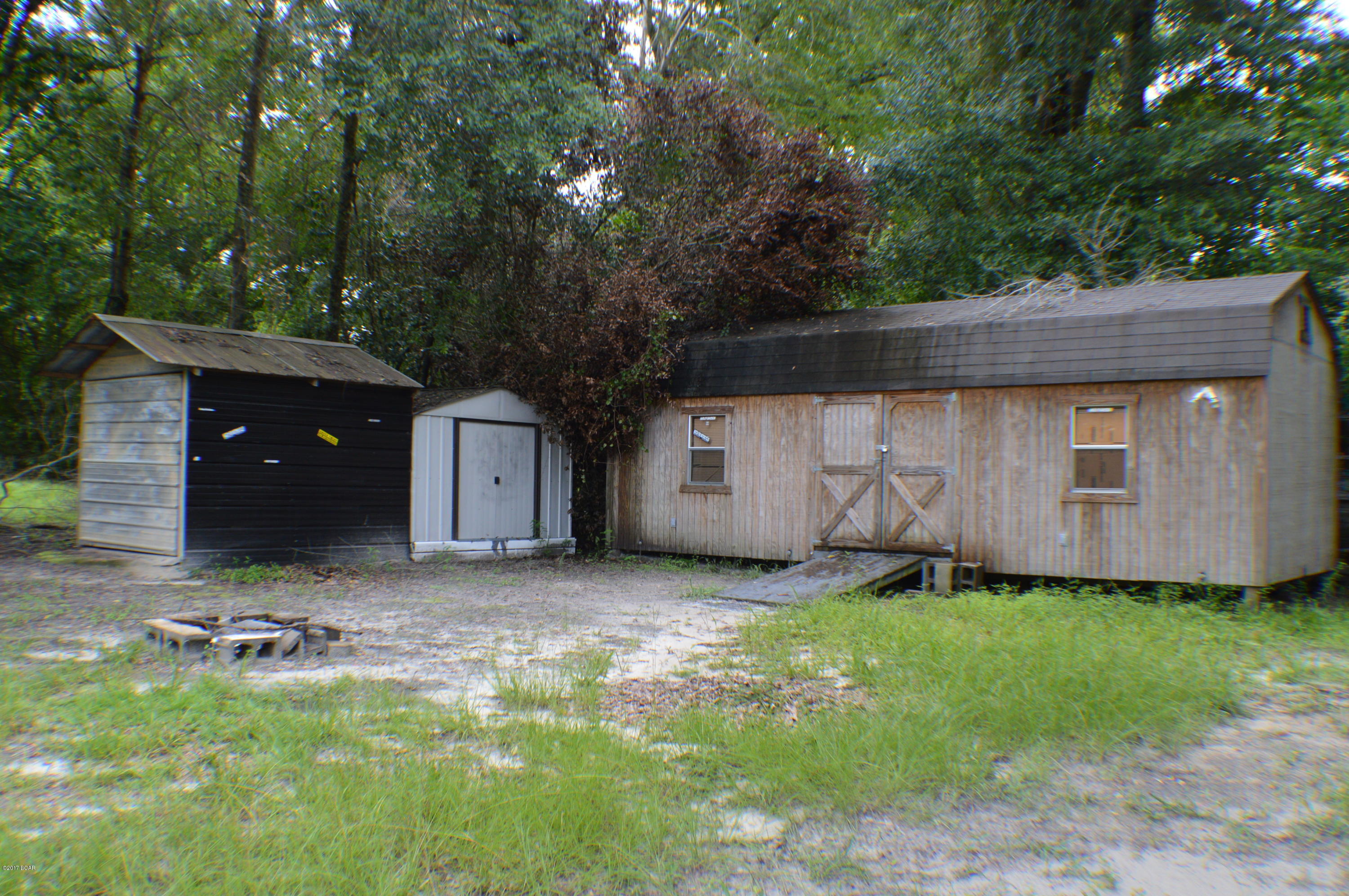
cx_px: 674
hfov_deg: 49.6
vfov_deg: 34.1
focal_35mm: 39
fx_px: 1460
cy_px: 448
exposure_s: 1/100
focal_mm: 26
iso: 400
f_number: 5
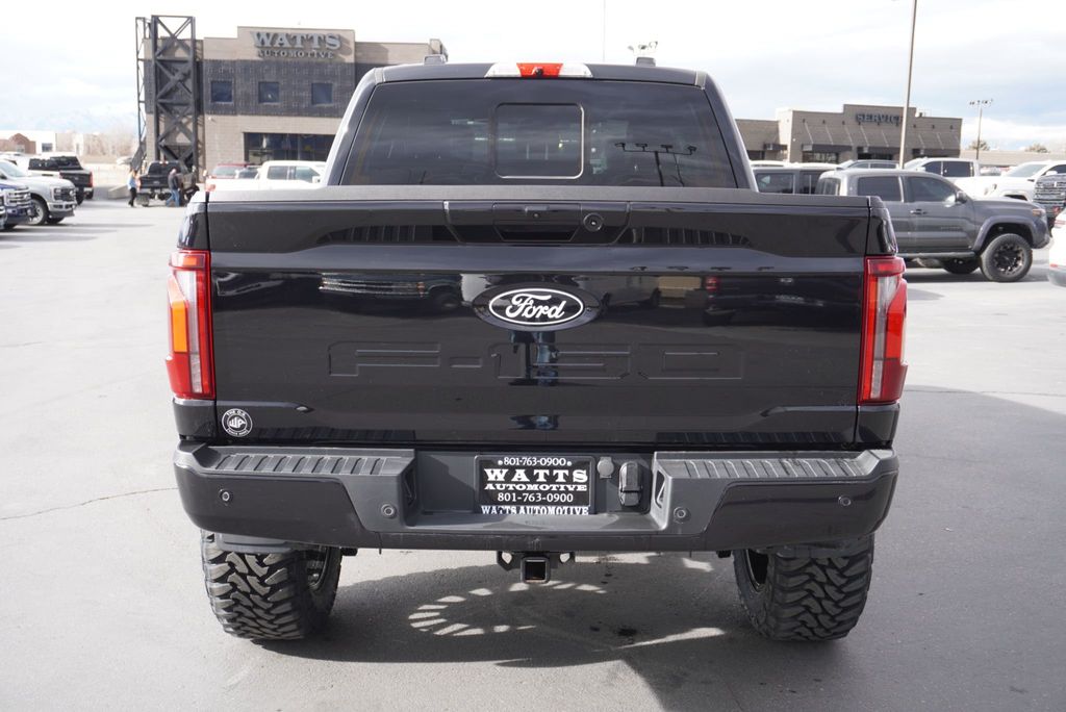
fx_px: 1067
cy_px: 356
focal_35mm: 36
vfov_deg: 36.9
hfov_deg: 53.1
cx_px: 533
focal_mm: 24
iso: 100
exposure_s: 1/100
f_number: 5
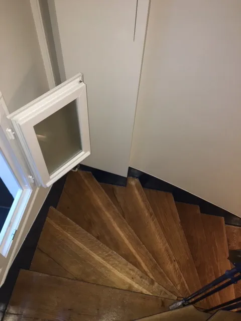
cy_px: 160
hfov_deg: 48.2
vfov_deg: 61.7
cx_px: 120
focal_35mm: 29
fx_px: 269
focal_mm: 4.15
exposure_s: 1/17
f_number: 2.2
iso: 125
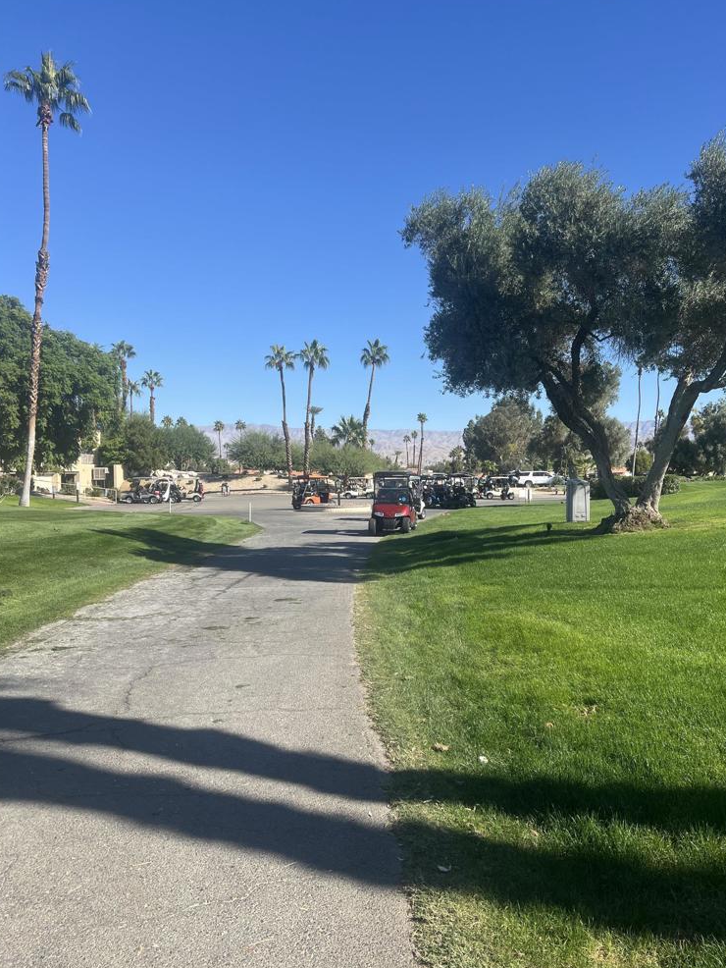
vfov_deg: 65.3
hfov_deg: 51.4
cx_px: 364
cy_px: 491
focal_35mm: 27
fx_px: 755
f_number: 1.5
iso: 50
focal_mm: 5.7
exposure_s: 1/3077
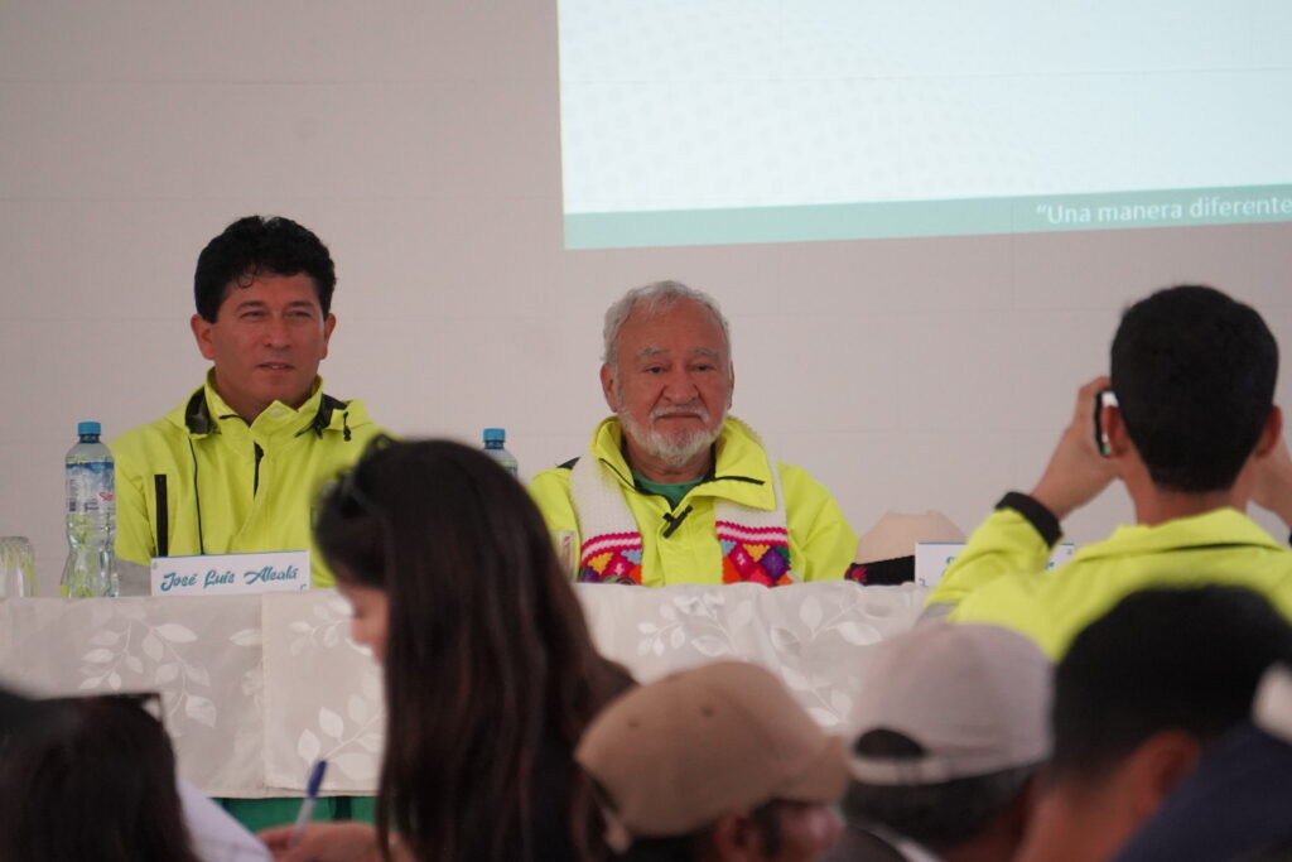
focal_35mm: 315
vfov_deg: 4.4
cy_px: 431
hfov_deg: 6.5
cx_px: 646
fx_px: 11306
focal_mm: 210
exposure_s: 1/320
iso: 5000
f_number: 6.3
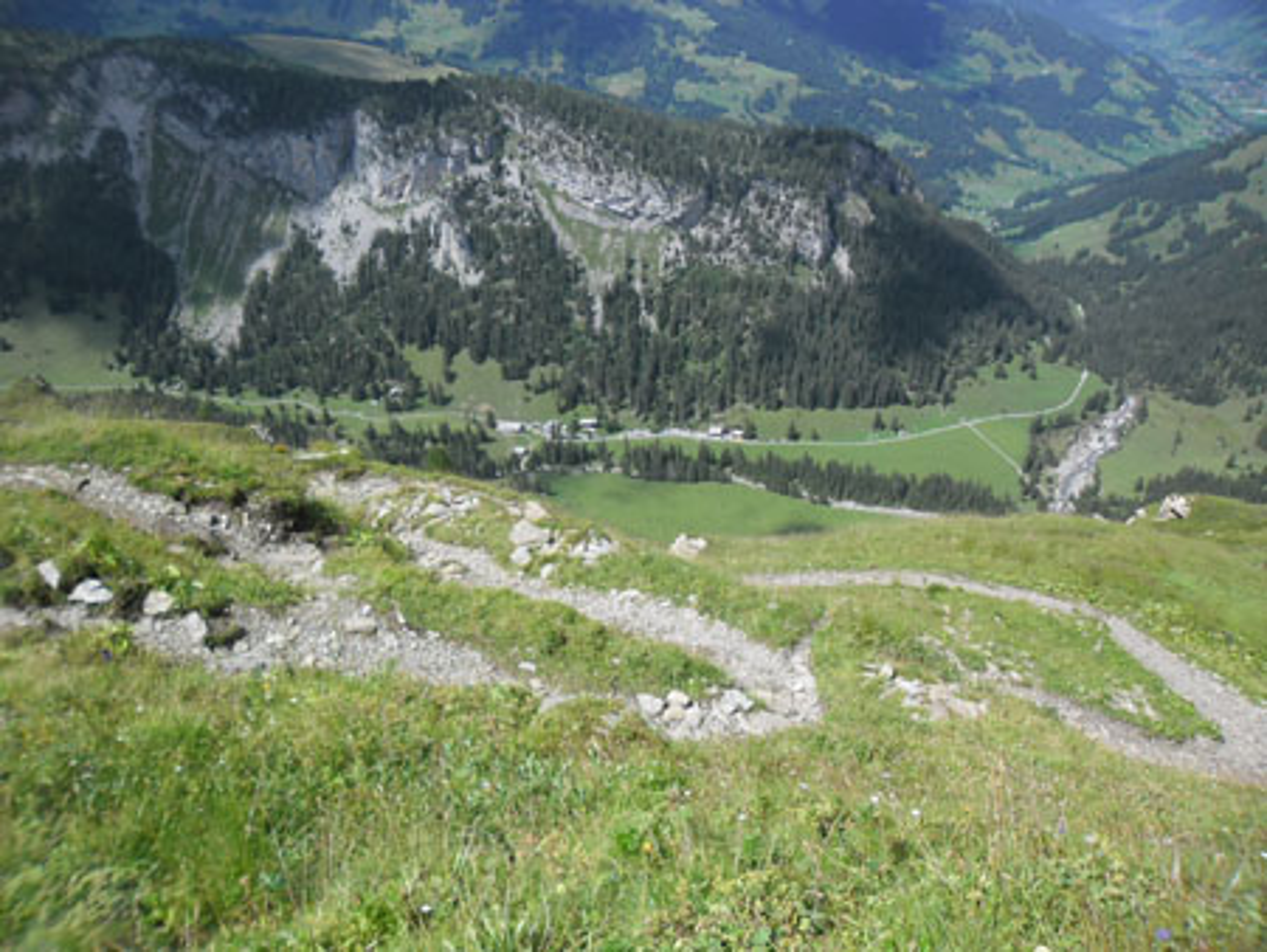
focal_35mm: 27
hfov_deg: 65.3
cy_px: 476
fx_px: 989
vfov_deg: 51.4
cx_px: 634
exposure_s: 1/583
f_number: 3.5
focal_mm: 4.9
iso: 80
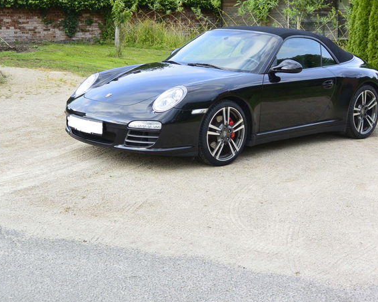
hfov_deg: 30.9
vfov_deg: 24.9
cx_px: 172
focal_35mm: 61
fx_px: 683
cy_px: 119
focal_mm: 13.6
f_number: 4
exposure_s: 1/200
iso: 160
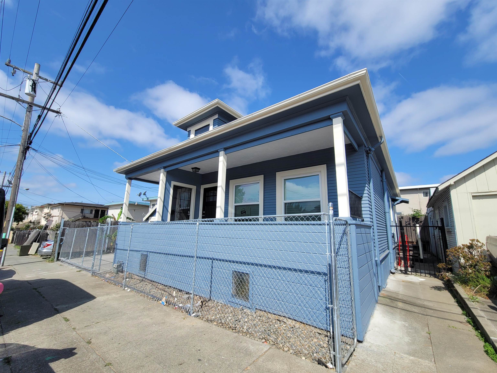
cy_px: 186
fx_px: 187
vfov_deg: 89.9
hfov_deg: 106.2
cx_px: 248
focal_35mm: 13
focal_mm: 2.2
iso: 64
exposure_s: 1/2016
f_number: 2.2
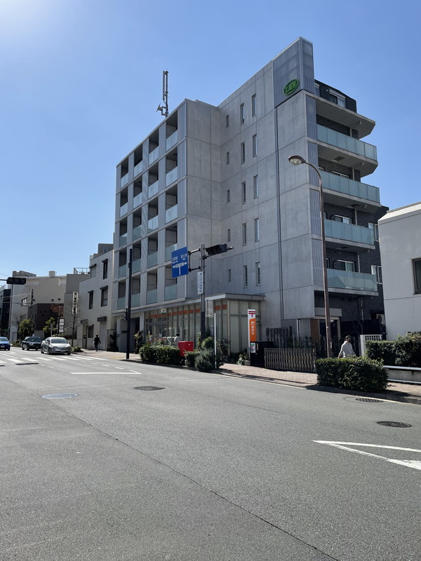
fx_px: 422
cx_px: 210
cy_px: 280
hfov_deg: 53.1
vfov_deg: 67.3
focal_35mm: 26
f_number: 1.6
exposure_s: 1/4292
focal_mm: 4.2
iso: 32
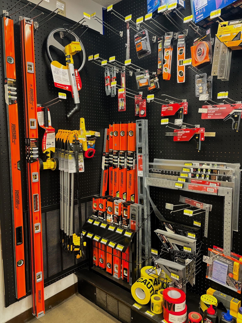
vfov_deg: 67.3
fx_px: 242
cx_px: 121
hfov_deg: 53.1
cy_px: 162
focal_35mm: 26
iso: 125
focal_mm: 5.96
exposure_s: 1/60
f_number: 1.6
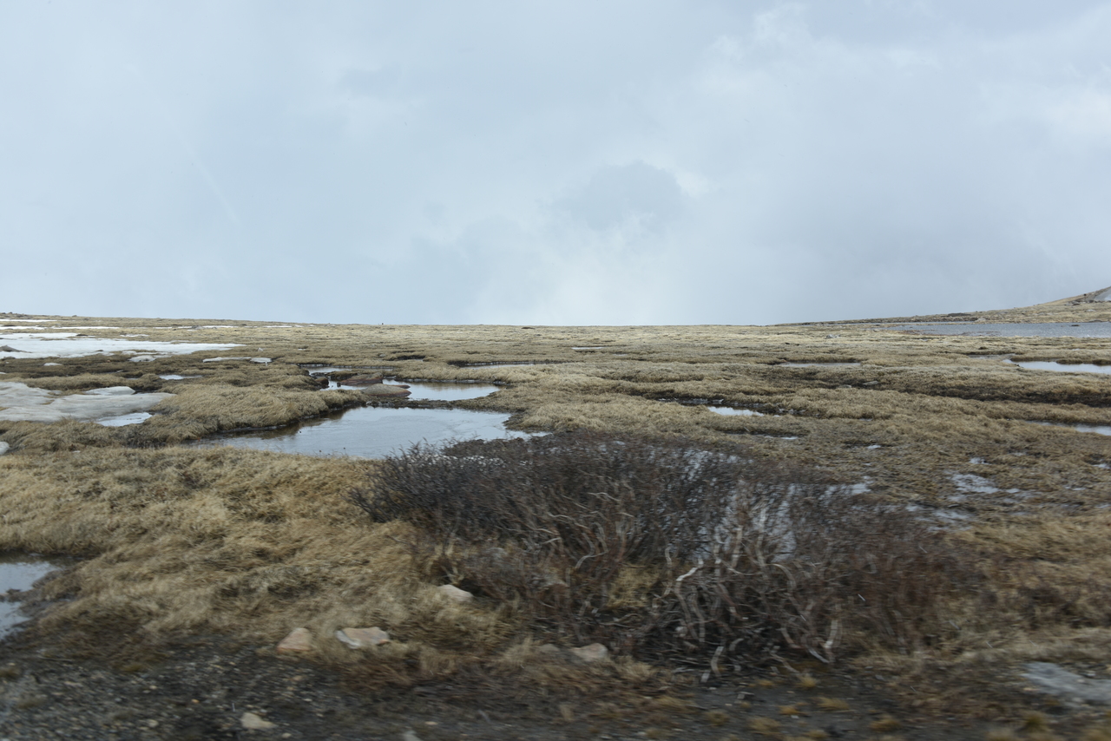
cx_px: 556
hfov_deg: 65.5
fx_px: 864
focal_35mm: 28
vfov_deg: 46.4
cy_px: 370
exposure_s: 1/320
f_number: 9
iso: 100
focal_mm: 28
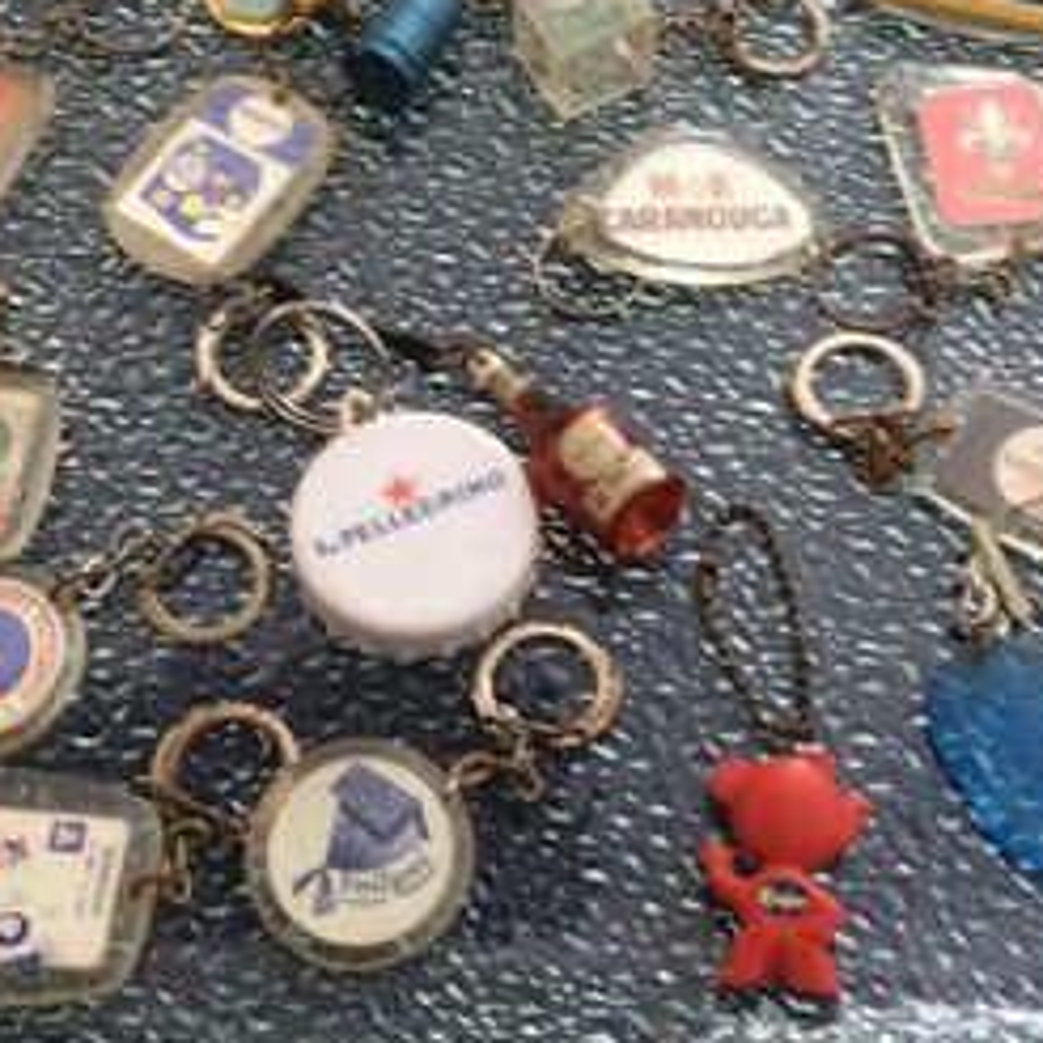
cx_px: 496
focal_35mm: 55
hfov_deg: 31.1
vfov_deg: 31.0
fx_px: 1875
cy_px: 407
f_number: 2.4
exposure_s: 1/25
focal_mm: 3.3
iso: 160
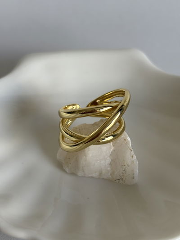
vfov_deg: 36.8
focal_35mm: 52
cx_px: 90
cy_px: 120
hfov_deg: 28.0
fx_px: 360
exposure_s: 1/79
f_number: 1.6
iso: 50
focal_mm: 5.96
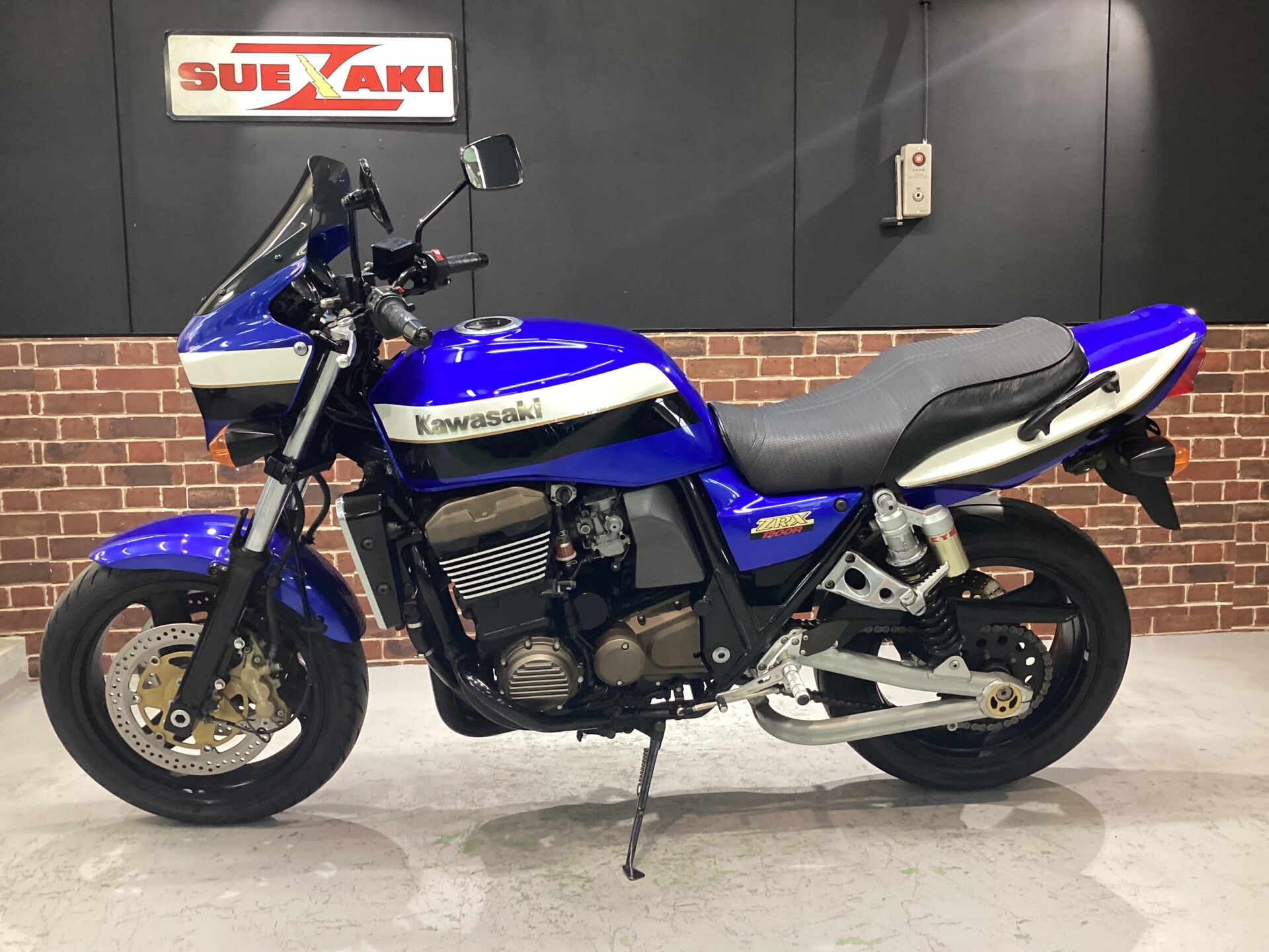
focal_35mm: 31
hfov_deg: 58.4
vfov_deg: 45.4
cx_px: 634
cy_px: 476
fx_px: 1136
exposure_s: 1/40
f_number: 2.4
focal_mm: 3.3
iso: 250
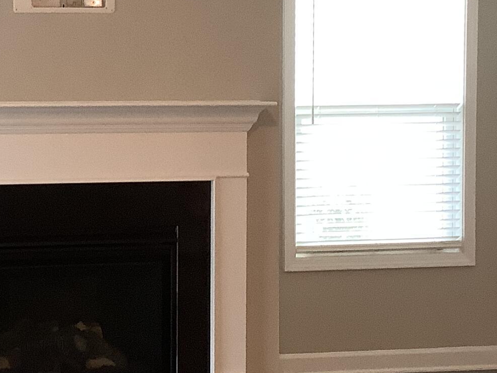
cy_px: 164
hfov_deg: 20.6
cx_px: 79
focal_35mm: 94
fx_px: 1350
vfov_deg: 15.7
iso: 125
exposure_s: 1/60
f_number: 2.4
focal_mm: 3.3
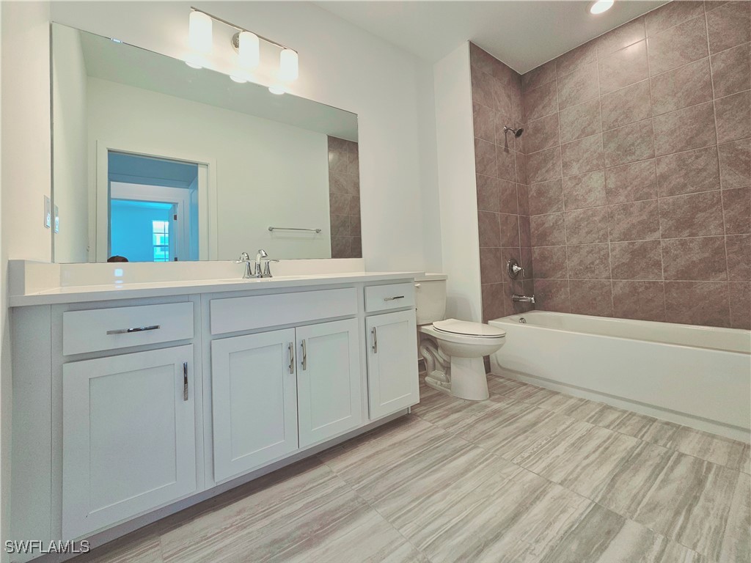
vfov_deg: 89.9
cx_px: 376
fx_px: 282
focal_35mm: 13
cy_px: 282
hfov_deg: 106.2
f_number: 2.2
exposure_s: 1/120
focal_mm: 2.2
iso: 50
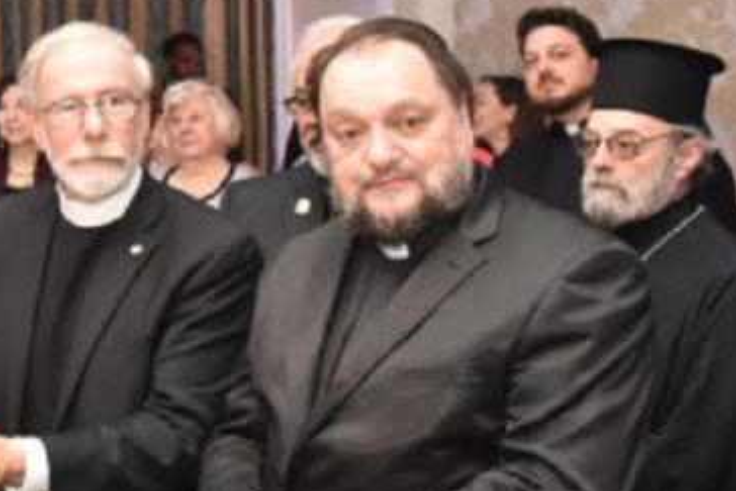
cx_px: -222
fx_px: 1841
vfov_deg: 15.1
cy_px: 126
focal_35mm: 90
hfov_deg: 20.6
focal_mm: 32
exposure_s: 1/200
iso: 4500
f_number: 6.3
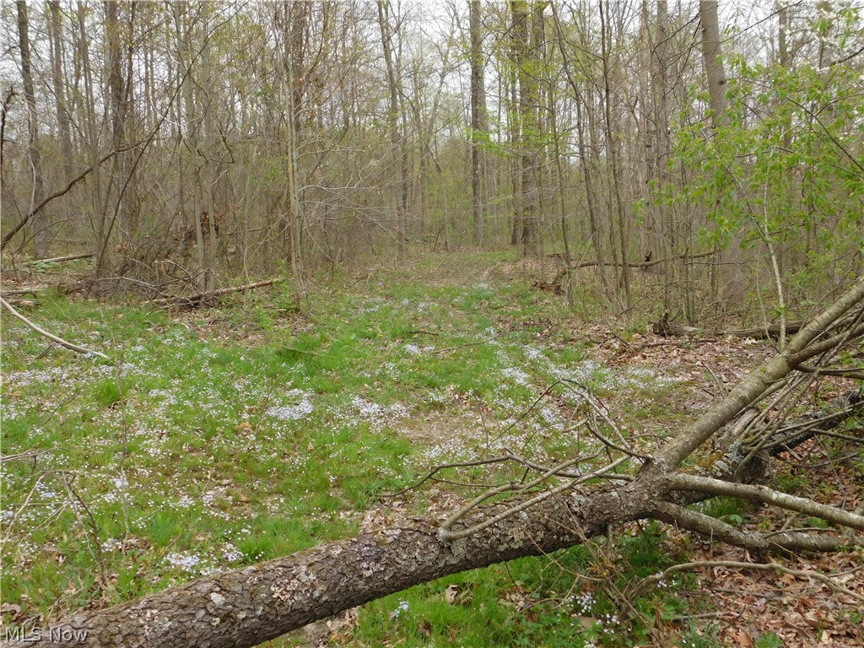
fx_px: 899
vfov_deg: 39.7
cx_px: 432
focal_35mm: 36
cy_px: 324
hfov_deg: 51.4
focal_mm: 6.3
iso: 125
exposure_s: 1/320
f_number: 3.5
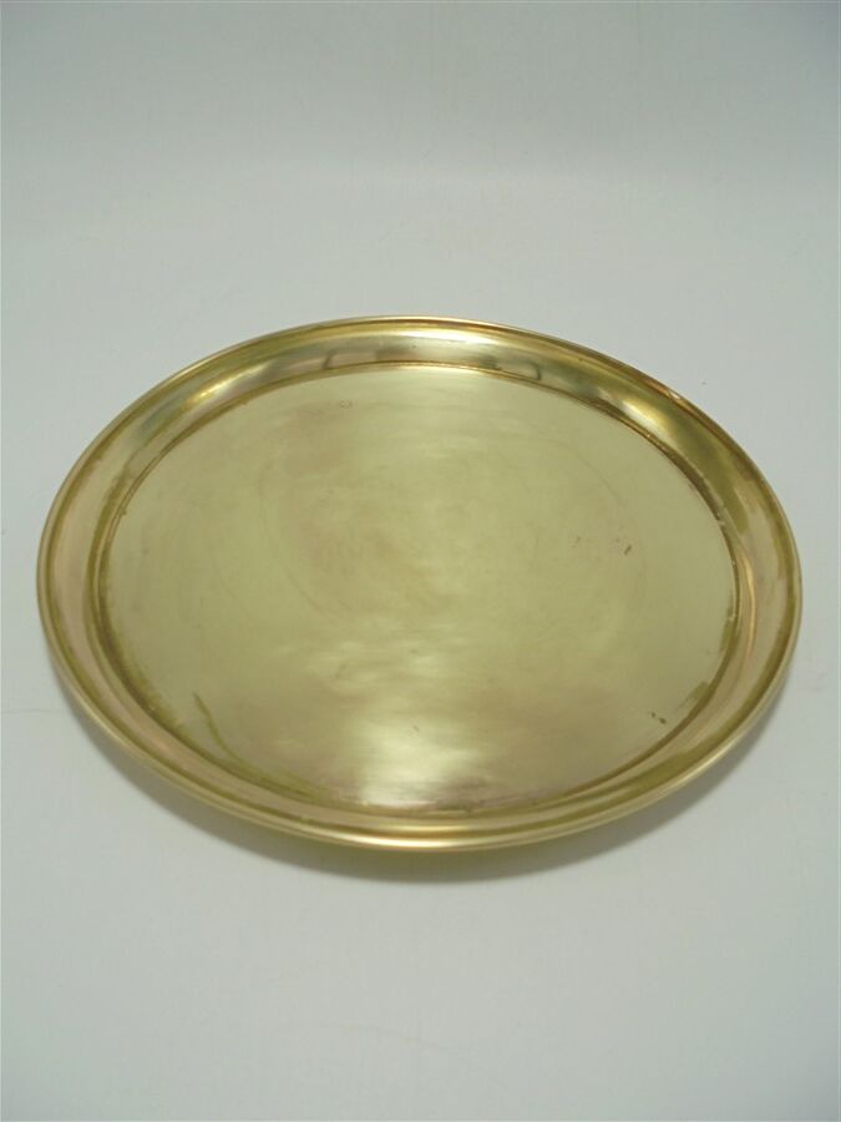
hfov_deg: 53.1
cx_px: 420
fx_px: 842
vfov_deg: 67.3
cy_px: 561
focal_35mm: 26
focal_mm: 4.6
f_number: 3.5
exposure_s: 1/125
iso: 100
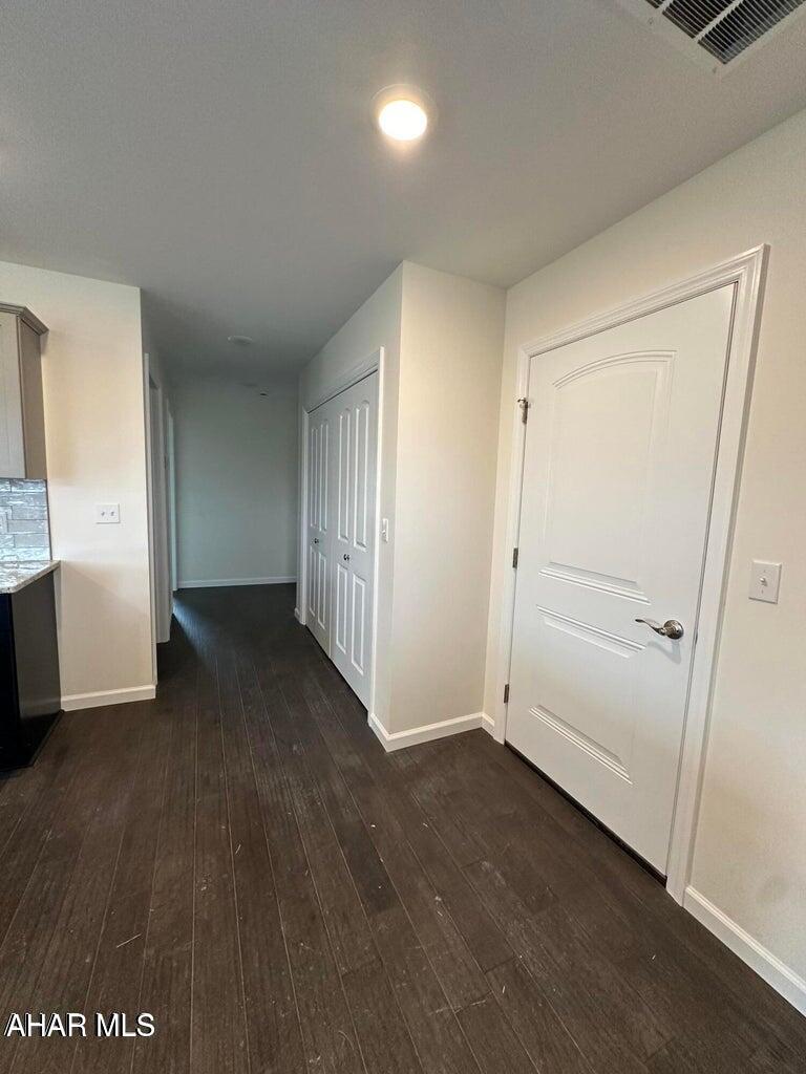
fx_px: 435
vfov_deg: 102.1
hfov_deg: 85.7
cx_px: 403
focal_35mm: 14
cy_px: 537
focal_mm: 2.22
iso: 250
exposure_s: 1/120
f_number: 2.2
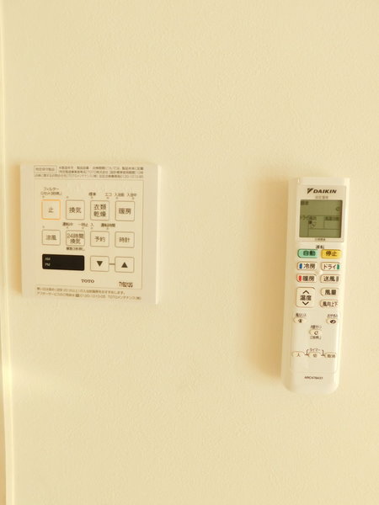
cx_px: 190
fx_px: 336
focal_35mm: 23
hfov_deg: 58.9
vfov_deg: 73.9
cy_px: 252
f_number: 3
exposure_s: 1/30
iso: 125
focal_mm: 4
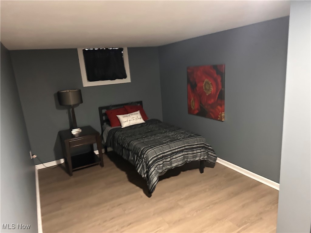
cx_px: 156
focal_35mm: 24
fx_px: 216
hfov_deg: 71.6
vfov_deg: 56.8
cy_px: 116
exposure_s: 1/30
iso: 800
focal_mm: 6.86
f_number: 1.78
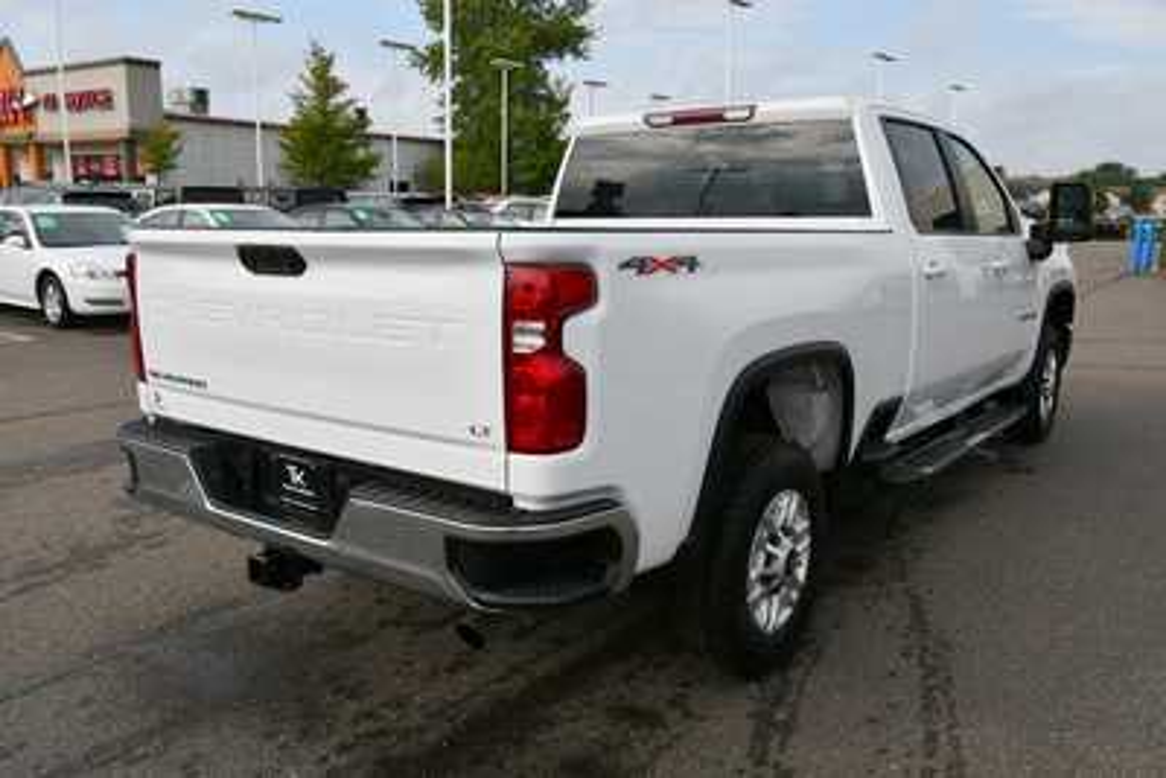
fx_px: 972
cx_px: 583
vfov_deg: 43.6
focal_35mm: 30
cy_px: 389
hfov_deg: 61.9
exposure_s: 1/250
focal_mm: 20
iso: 100
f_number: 8
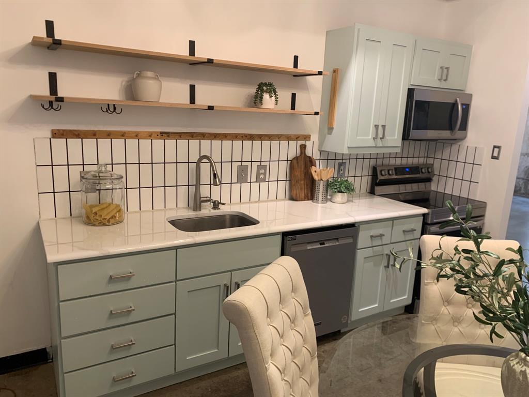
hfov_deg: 67.3
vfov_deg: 53.1
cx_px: 264
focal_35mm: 26
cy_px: 198
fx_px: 397
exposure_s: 1/60
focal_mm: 4.25
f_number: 1.8
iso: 160
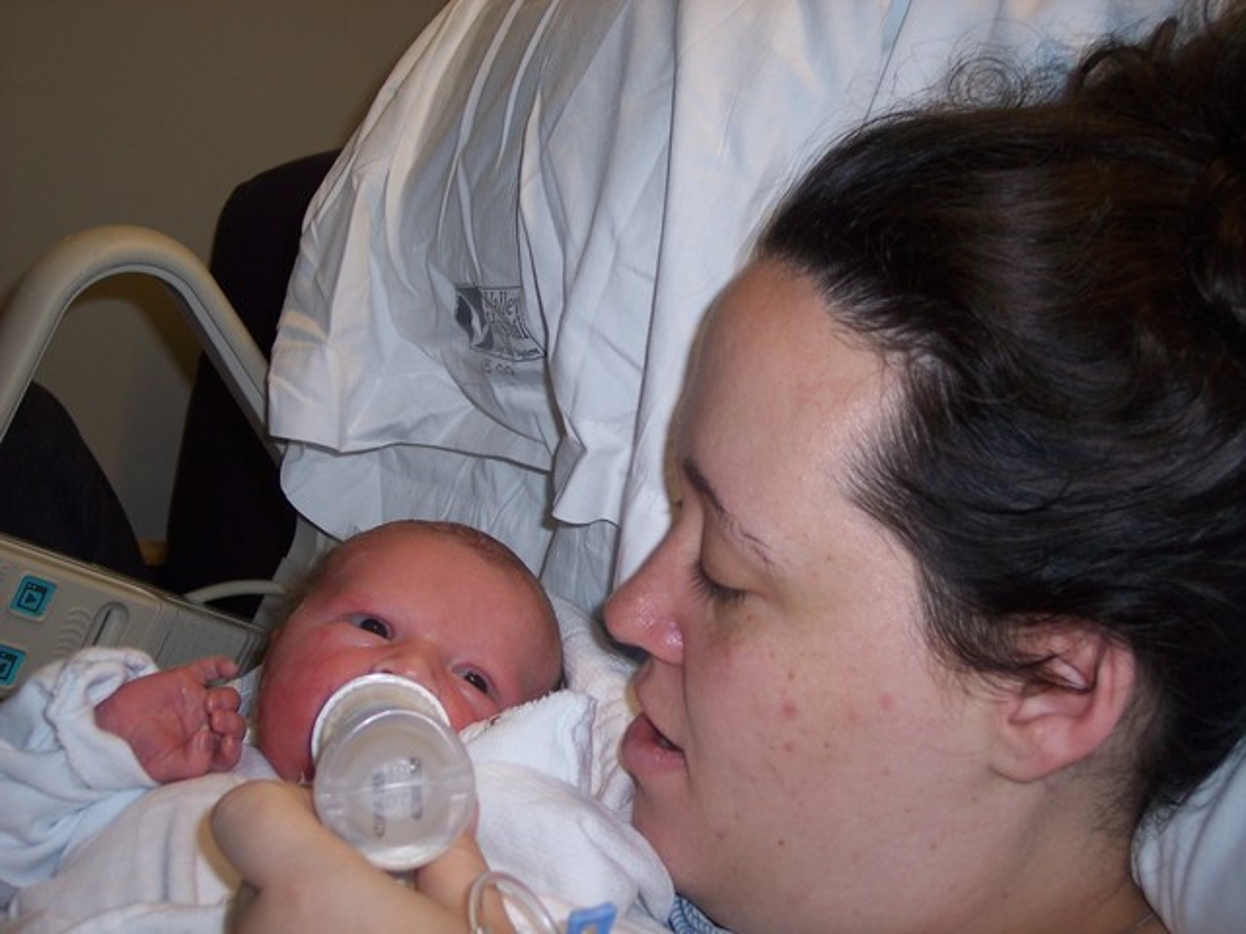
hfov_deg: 36.8
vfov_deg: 28.0
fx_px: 1872
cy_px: 467
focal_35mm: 52
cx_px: 623
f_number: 3.4
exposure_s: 1/60
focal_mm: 10.7
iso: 100
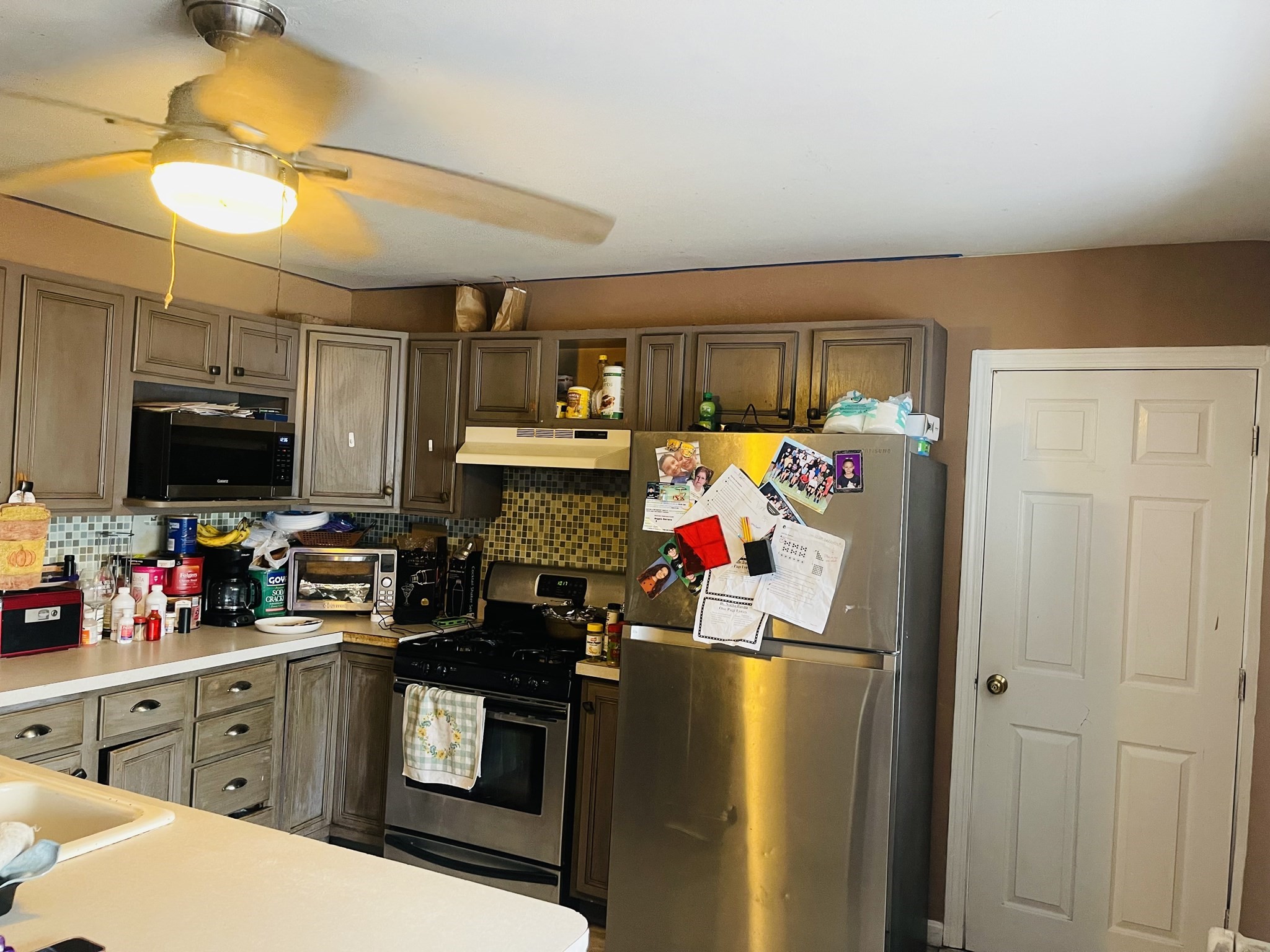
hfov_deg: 69.4
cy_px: 476
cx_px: 635
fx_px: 917
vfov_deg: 54.9
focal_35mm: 25
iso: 500
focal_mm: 5.1
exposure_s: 1/40
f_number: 1.6
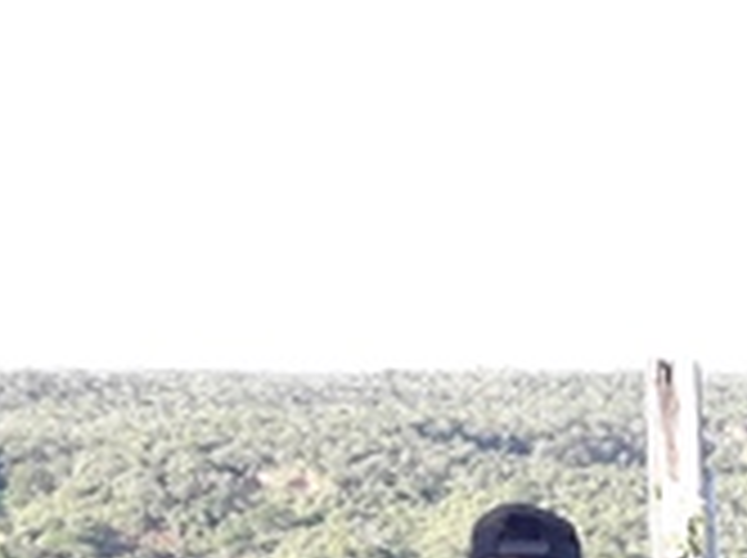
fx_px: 2327
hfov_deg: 17.3
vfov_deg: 12.8
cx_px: 922
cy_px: 896
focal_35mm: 108
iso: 40
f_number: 1.9
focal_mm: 3.7
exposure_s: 1/191
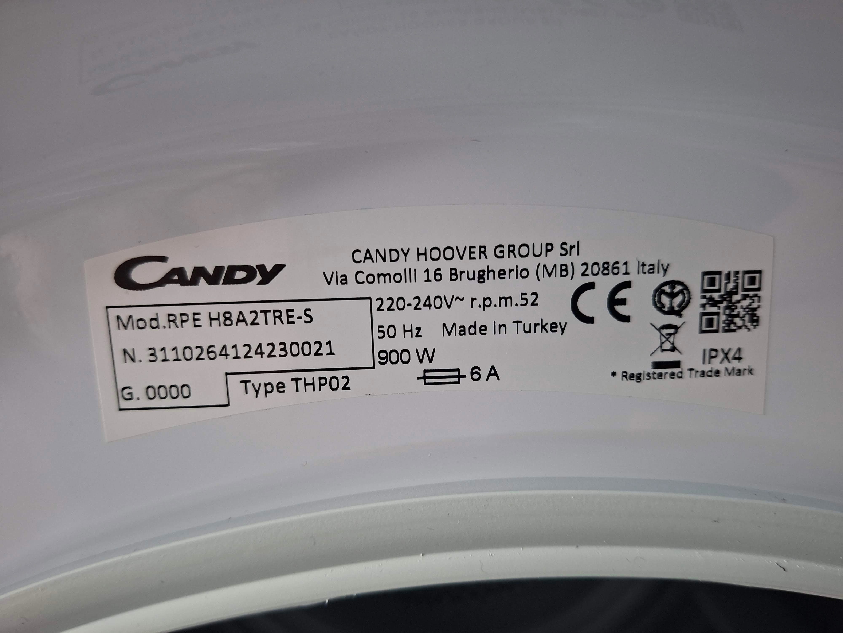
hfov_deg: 73.9
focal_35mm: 23
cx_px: 422
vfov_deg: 58.9
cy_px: 316
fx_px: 560
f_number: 1.8
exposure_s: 1/50
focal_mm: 5.54
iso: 250
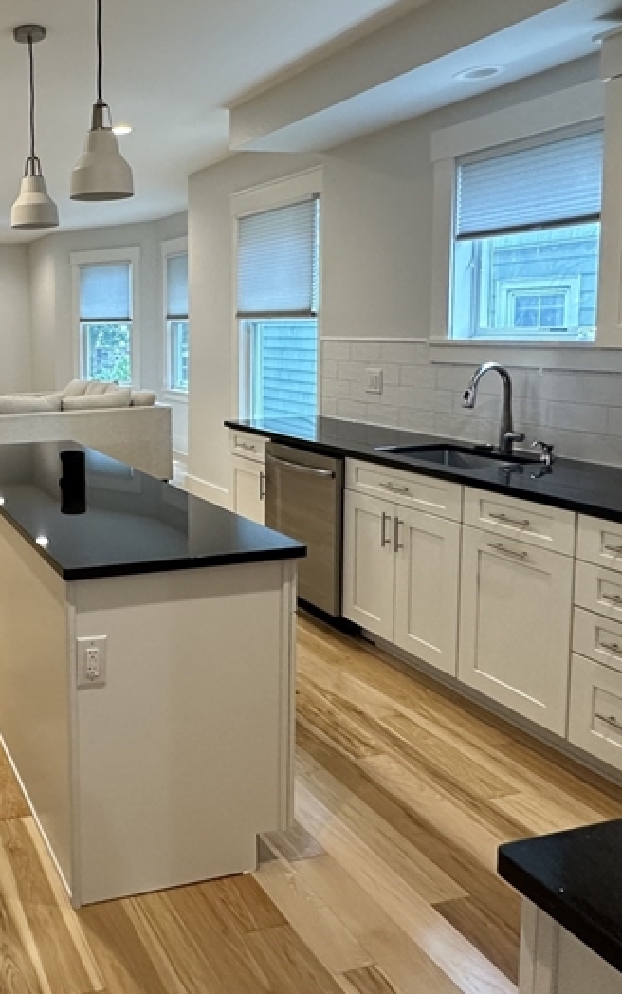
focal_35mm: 29
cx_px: 13
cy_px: 398
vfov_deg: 64.0
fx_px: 786
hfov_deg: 38.7
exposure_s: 1/120
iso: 250
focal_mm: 2.22
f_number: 2.2
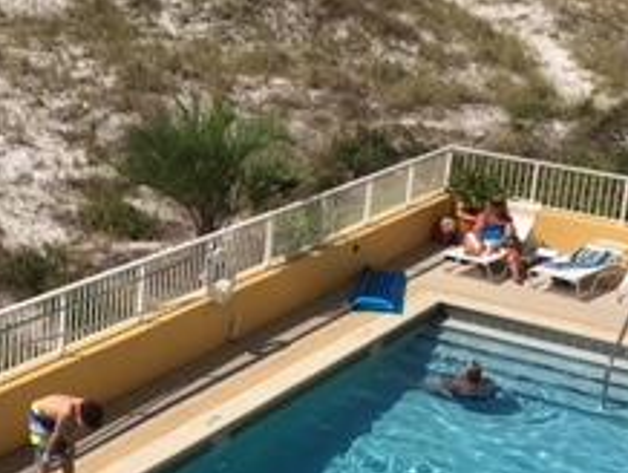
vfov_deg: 17.4
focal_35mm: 85
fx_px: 1544
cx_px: 176
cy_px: 271
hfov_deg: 22.8
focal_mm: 4.15
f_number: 2.2
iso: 25
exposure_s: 1/3344
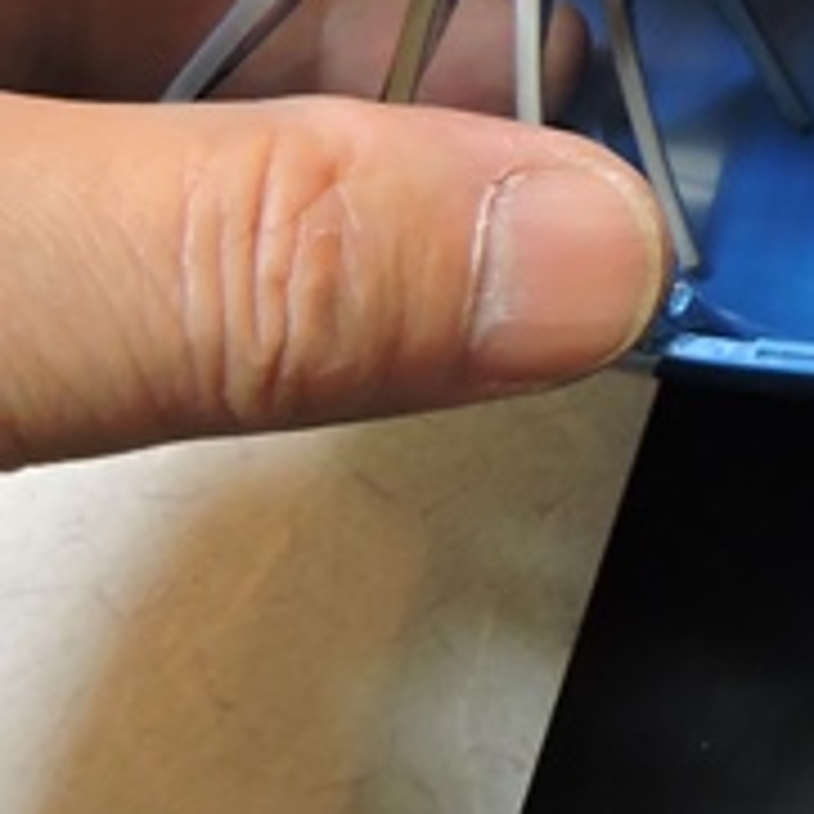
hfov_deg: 12.9
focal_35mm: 117
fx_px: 3113
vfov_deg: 14.4
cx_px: 1655
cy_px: -184
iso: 400
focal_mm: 5.4
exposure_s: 1/10
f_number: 3.5
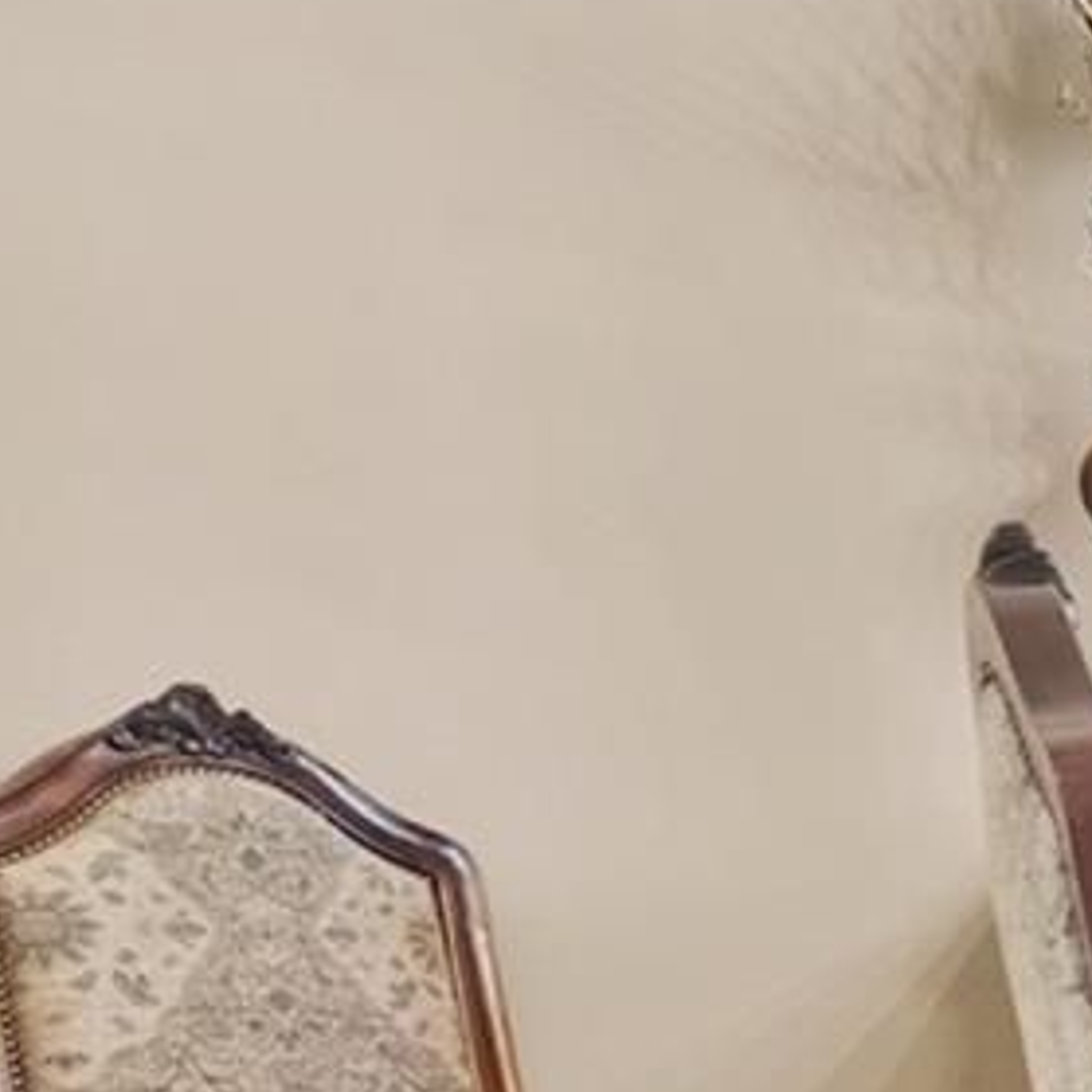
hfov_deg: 14.1
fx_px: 2784
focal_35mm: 78
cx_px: 2712
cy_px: 967
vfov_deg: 21.7
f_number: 9
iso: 320
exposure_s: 1/1.25
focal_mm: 16
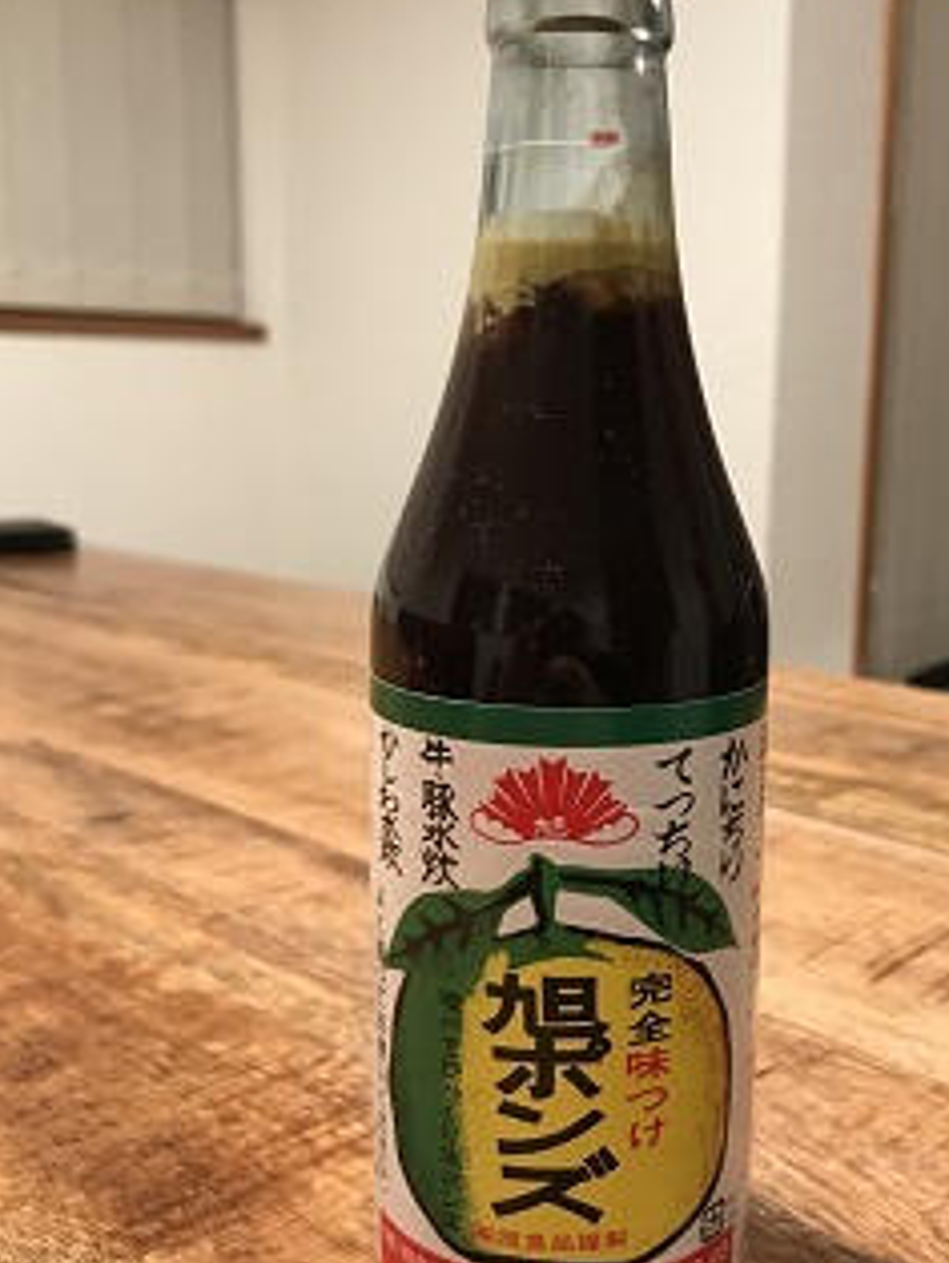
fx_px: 1314
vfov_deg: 51.3
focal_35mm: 36
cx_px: 597
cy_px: 632
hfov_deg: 39.4
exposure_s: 1/20
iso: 40
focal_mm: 3.99
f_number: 1.8
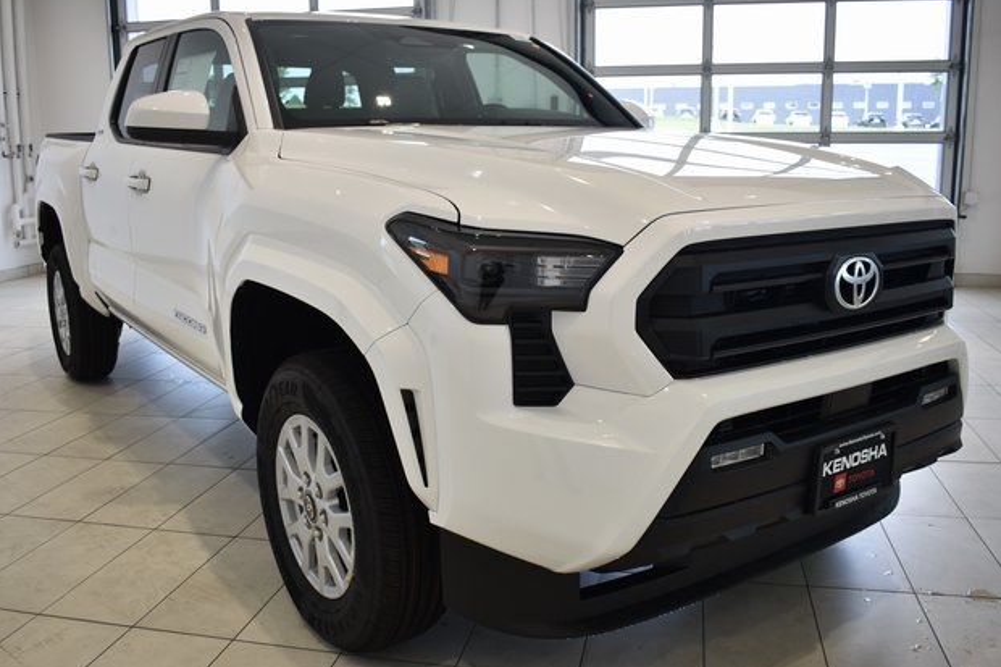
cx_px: 489
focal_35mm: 33
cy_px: 325
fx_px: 904
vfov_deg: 40.5
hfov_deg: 57.9
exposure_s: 1/60
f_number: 4
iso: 100
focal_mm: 21
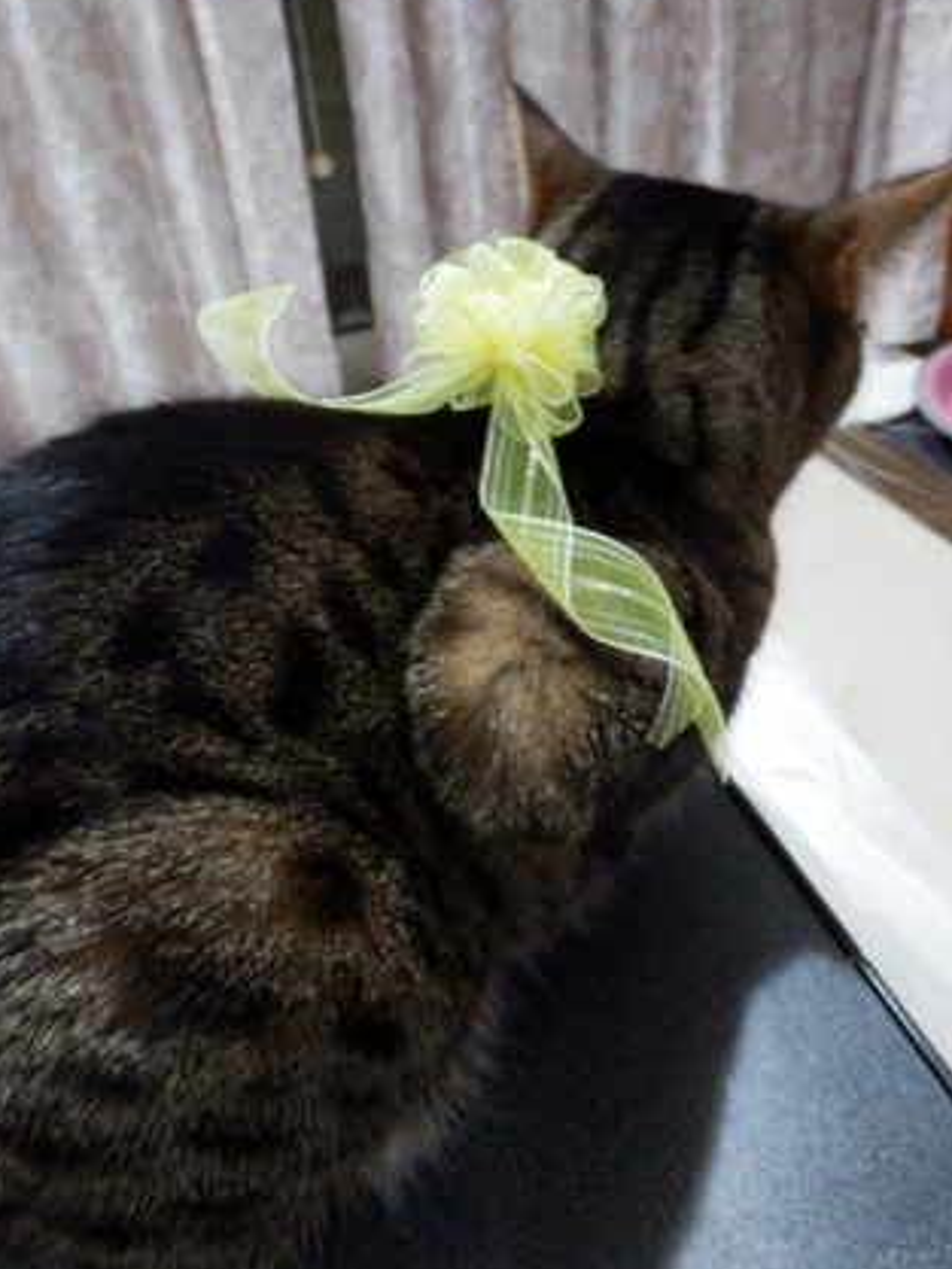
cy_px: 590
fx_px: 990
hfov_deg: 51.3
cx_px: 447
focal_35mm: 27
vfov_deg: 65.2
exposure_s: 1/10
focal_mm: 4.5
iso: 800
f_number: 3
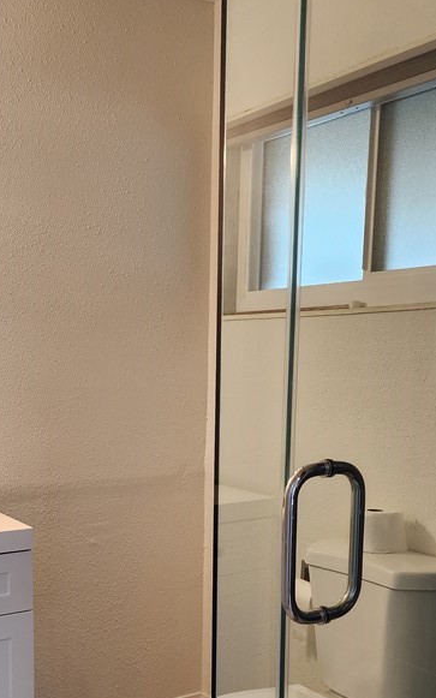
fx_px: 818
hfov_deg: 29.8
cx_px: 175
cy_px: 505
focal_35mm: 43
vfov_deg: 45.0
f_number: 1.8
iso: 250
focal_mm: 6.4
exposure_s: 1/120
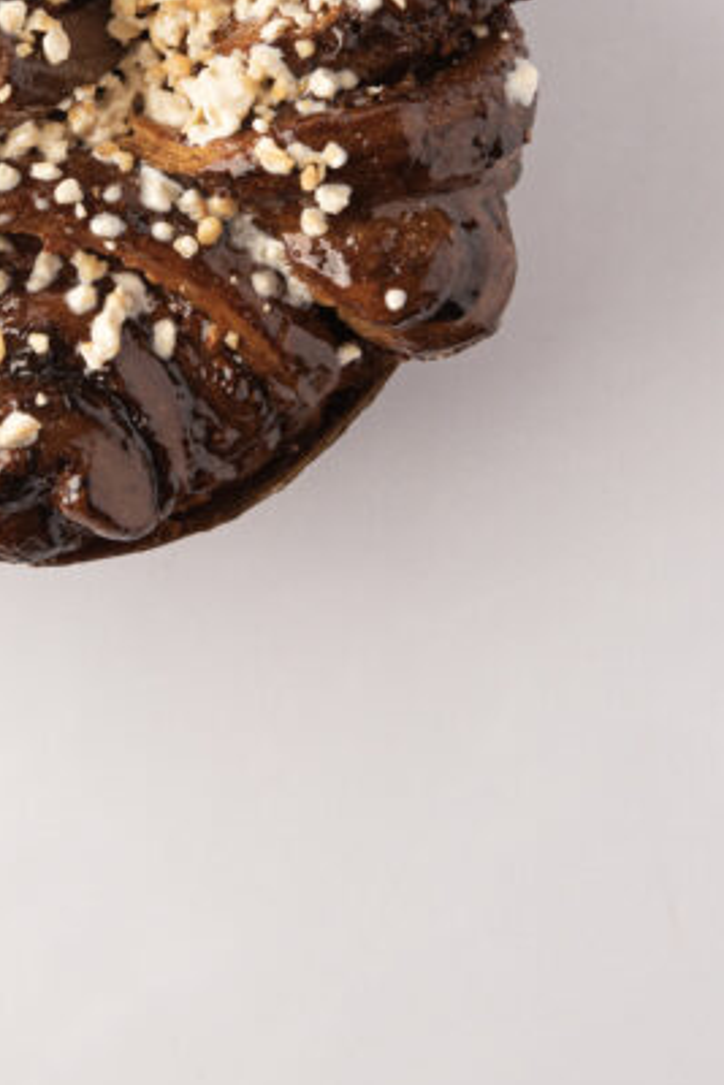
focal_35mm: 82
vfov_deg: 23.8
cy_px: 16
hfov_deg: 16.3
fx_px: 2471
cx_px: -34
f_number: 8
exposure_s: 1/250
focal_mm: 32
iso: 200
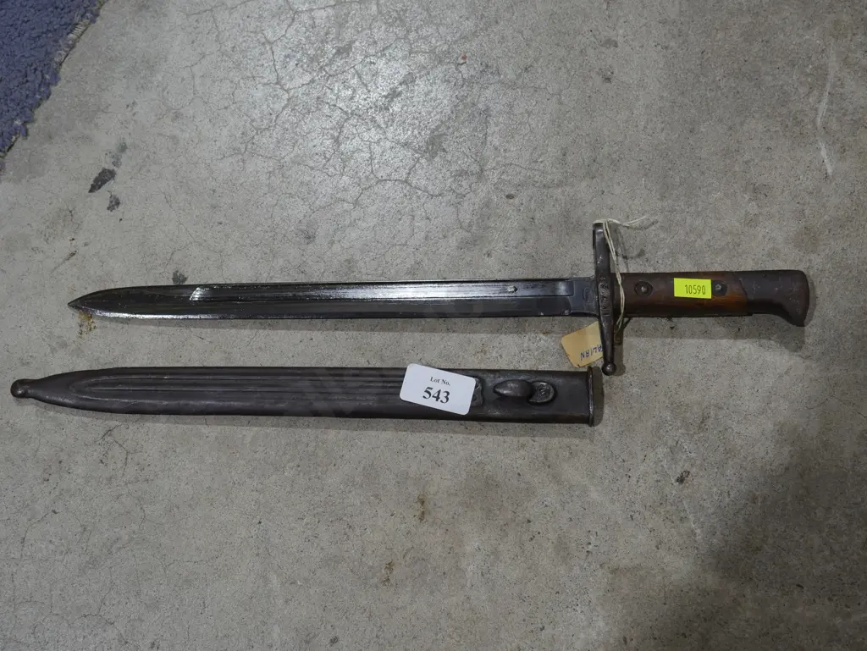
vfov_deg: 34.4
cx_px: 434
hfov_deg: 44.8
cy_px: 326
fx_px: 1052
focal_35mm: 42
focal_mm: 21
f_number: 4.6
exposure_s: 1/60
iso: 250
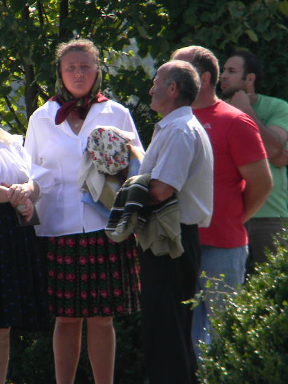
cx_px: 19
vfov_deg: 3.2
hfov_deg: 2.4
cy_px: 178
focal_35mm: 617
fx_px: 6844
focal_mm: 60.7
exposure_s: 1/206
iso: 80
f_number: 5.4
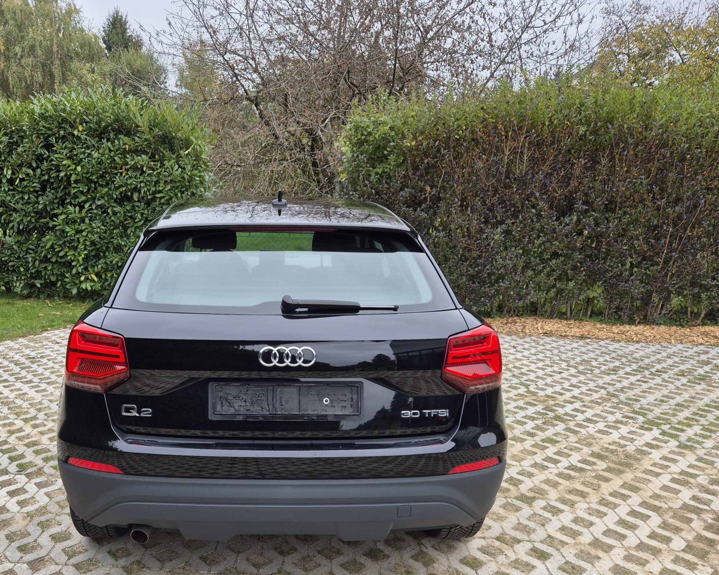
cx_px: 261
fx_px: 617
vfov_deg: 49.8
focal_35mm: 29
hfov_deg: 59.5
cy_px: 323
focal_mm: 5.4
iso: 25
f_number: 1.8
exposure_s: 1/438
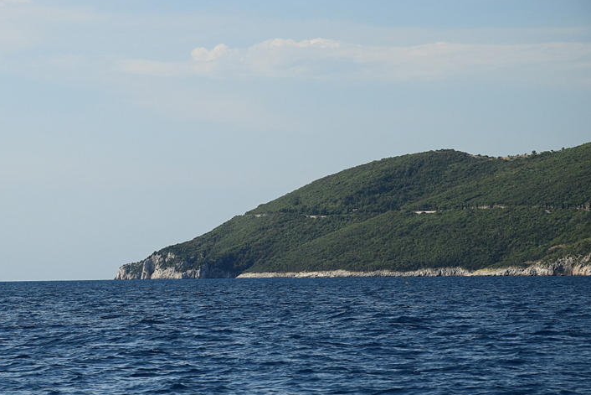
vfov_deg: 7.7
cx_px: 260
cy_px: 207
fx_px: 2932
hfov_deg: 11.5
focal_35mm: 179
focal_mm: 105
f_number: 10
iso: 400
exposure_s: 1/320
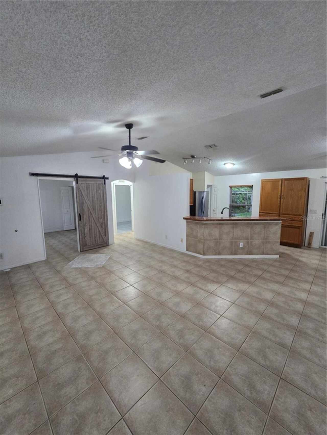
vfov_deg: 106.2
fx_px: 164
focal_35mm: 13
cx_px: 164
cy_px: 218
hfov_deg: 89.9
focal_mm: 2.2
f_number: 2.2
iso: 320
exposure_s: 1/60
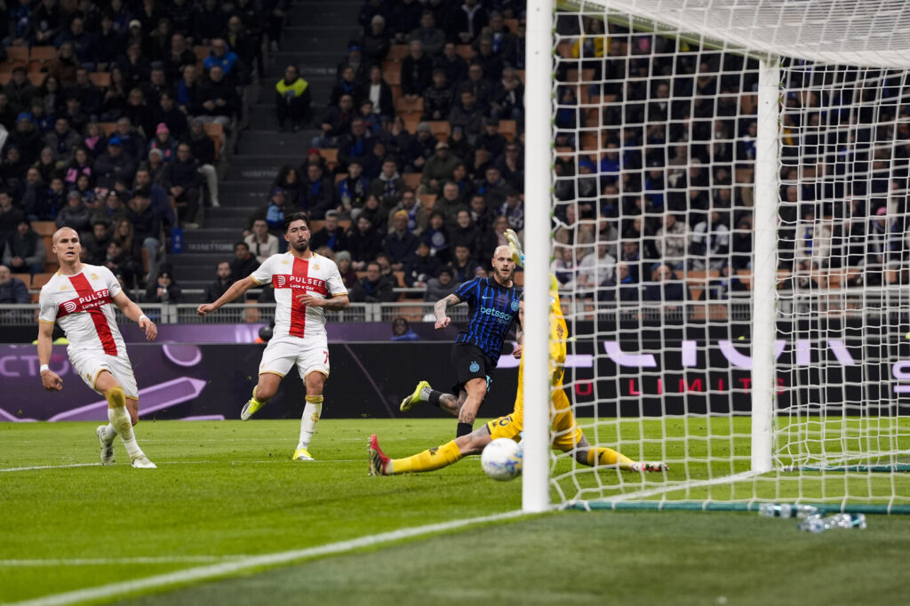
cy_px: 303
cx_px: 455
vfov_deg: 6.9
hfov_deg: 10.3
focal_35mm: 200
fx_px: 5054
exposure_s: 1/1250
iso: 2000
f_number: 3.5
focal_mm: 200
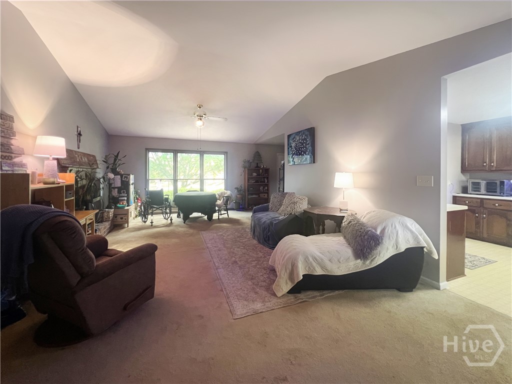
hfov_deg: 106.2
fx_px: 192
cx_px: 256
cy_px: 192
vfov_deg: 89.9
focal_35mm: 13
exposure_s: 1/60
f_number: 1.8
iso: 500
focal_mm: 1.57
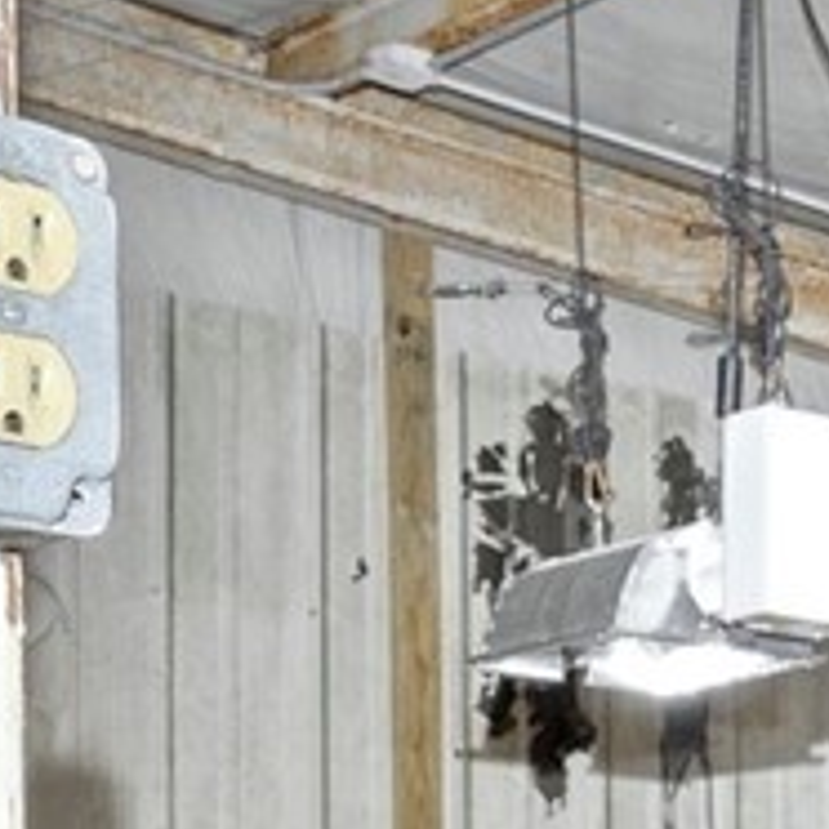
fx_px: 4037
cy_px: 1611
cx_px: 1618
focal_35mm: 149
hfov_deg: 10.8
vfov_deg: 10.8
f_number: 8
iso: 640
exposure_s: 25
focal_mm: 16
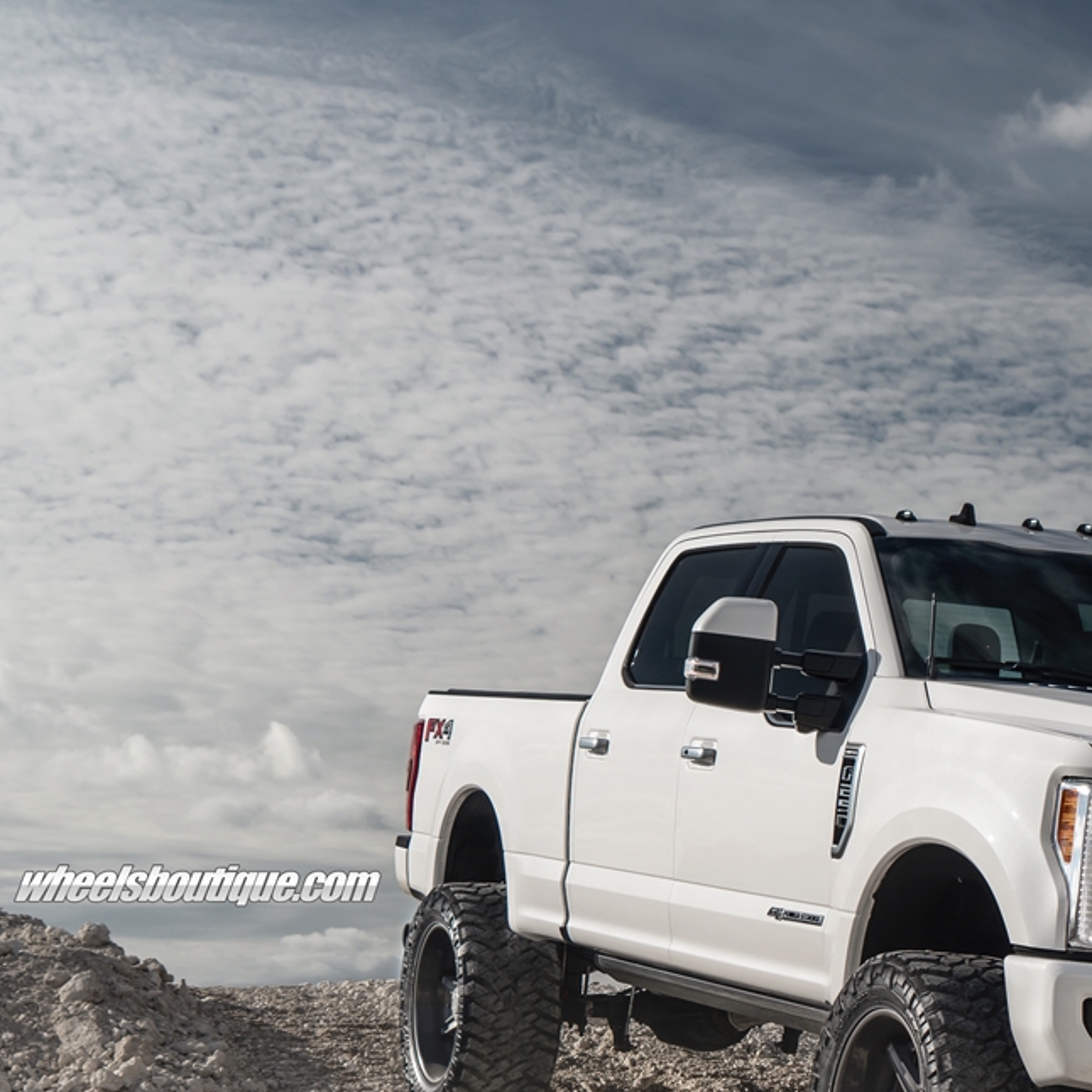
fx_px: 3248
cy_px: 874
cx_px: 816
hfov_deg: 19.0
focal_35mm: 91
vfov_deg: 18.9
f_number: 5.6
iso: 100
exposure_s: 1/400
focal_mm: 36
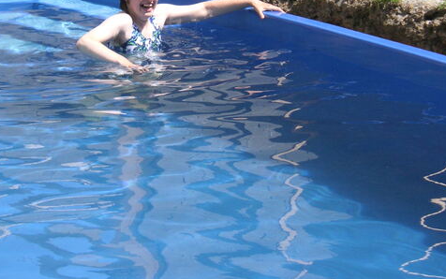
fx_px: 2079
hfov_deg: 12.2
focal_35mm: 171
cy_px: 52
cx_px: 143
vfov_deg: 7.7
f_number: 4.9
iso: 50
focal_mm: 15.9
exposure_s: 1/250
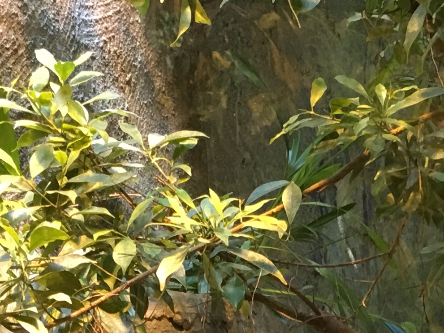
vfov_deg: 11.3
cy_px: 670
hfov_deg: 16.3
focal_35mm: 118
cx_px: 456
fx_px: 1513
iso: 50
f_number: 2.2
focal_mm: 4.15
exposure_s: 1/17
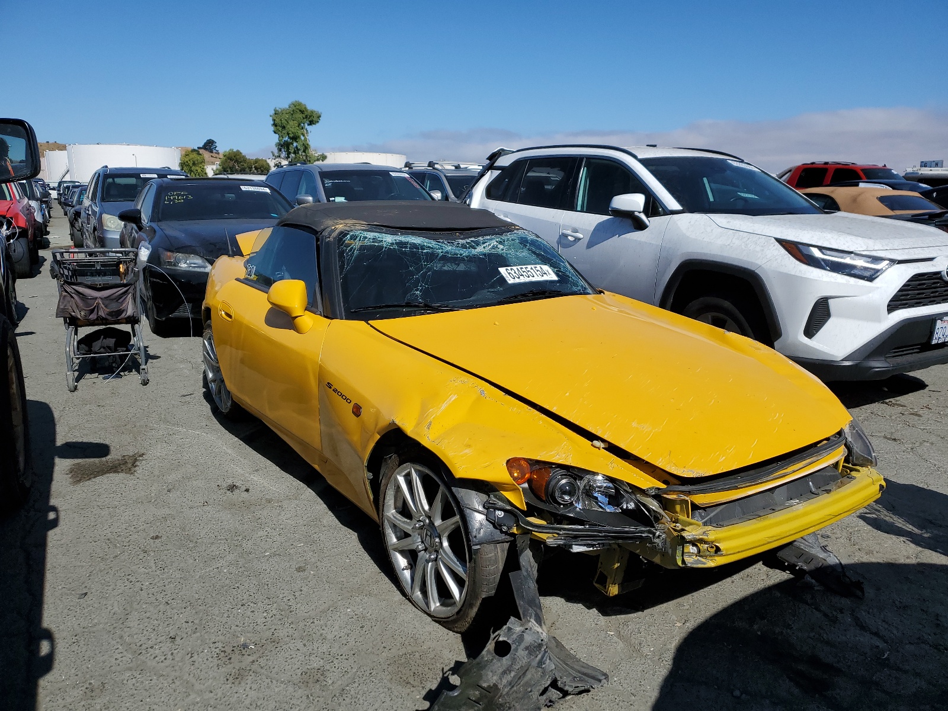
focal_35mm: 26
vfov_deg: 53.1
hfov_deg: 67.3
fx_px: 712
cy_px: 356
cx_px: 474
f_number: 1.5
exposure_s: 1/10000
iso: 50
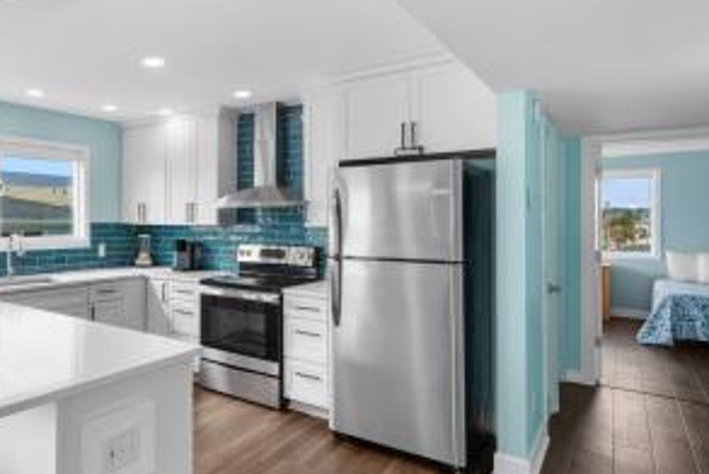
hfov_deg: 70.3
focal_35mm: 23
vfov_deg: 55.1
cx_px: 167
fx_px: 453
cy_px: 213
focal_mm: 10
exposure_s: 1/40
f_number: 4.5
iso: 100
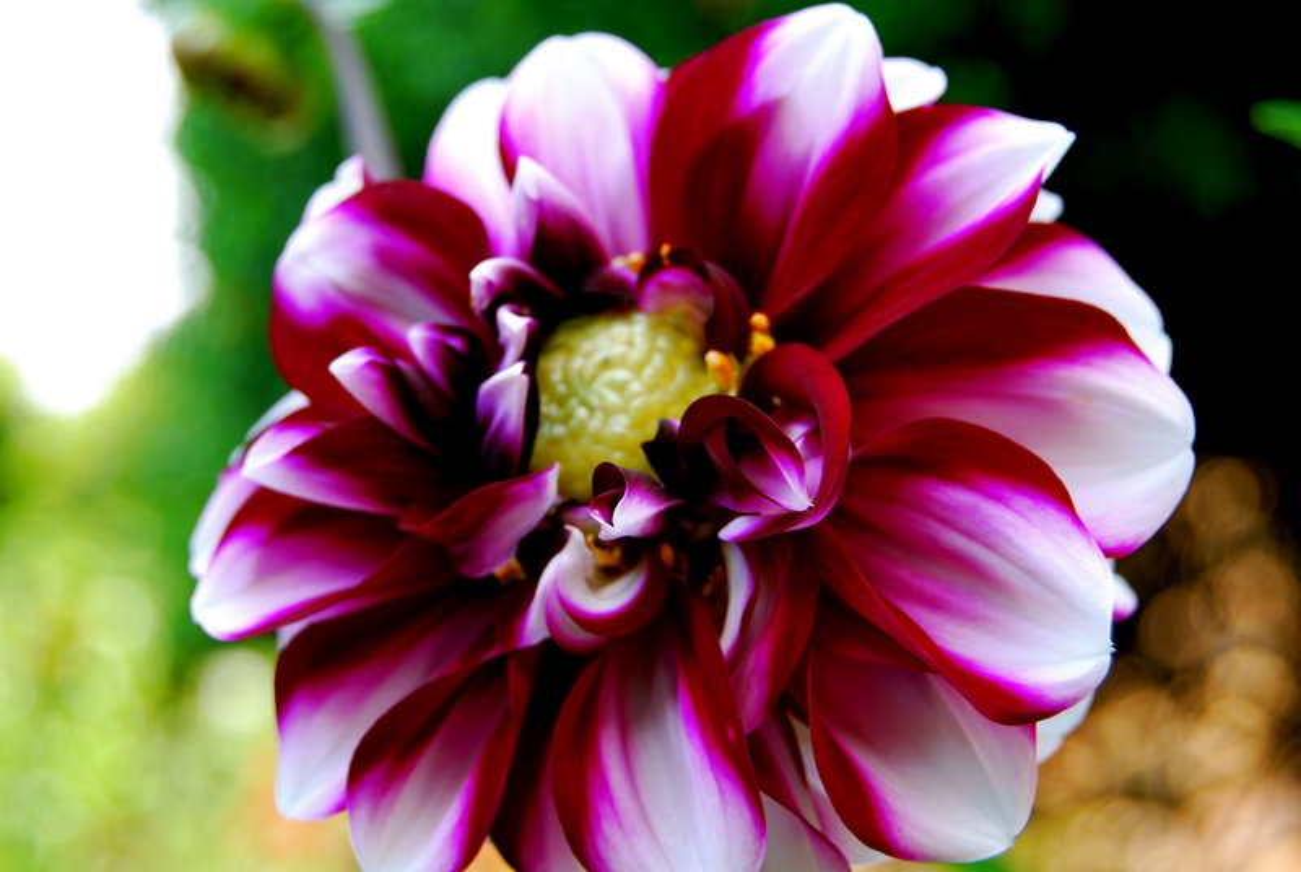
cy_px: 436
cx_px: 650
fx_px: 2497
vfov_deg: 19.8
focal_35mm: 69
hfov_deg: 29.2
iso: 200
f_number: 8
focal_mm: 46
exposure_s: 1/60
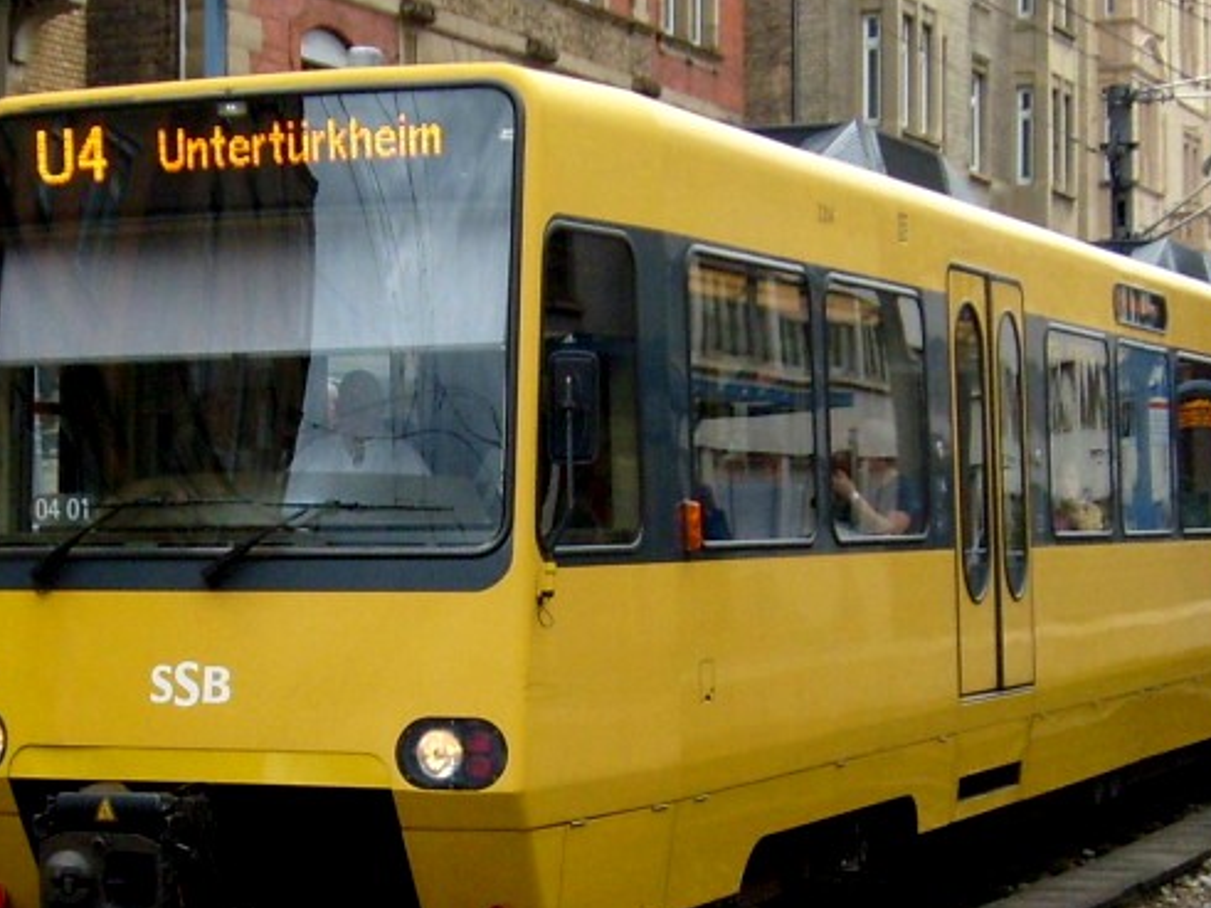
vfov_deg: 20.2
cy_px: 410
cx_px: 612
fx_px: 2553
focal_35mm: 73
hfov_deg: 26.7
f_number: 7.1
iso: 80
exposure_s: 1/90
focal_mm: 5.8
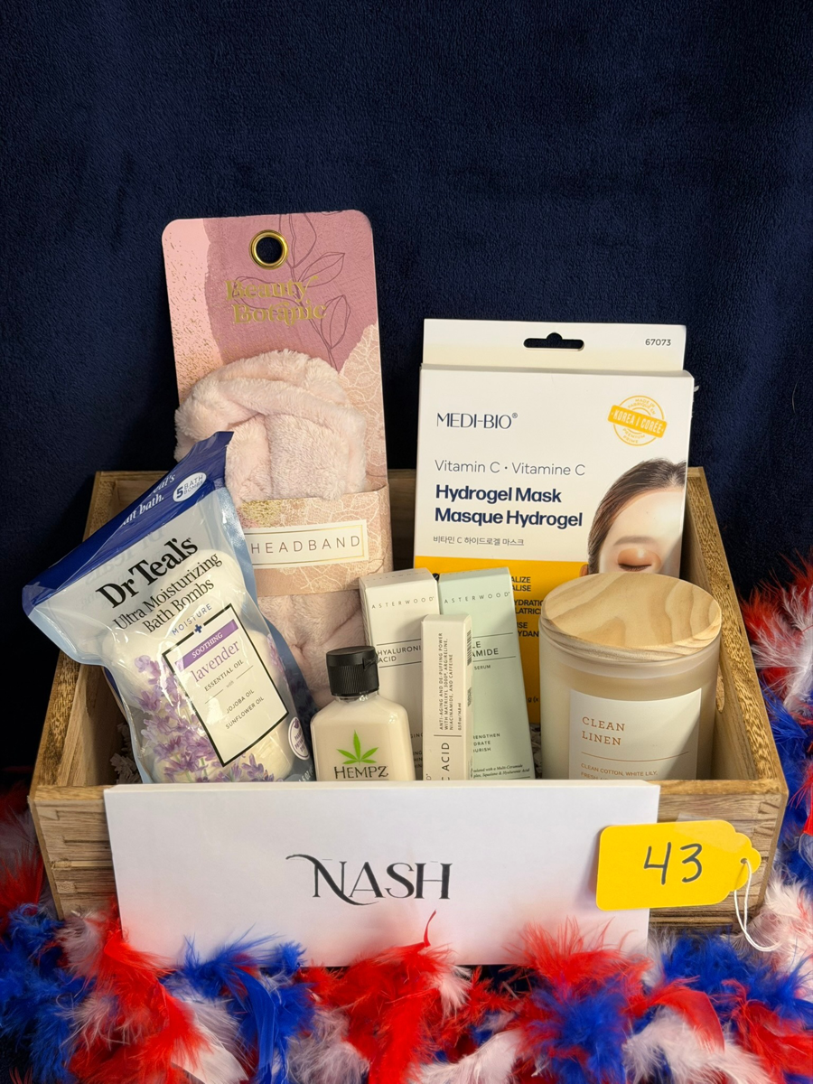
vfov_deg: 39.7
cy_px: 542
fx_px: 1503
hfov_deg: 30.3
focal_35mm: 48
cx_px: 406
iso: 250
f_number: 1.78
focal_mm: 6.76
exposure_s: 1/60
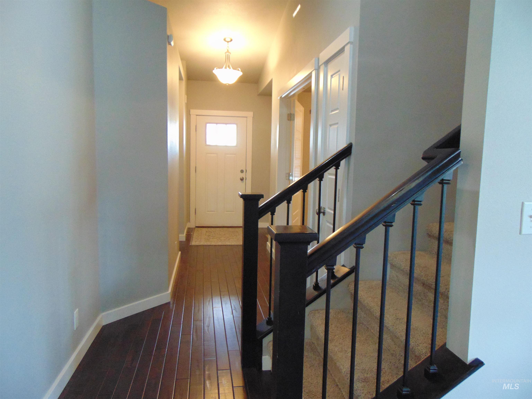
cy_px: 200
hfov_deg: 69.4
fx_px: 384
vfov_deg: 54.9
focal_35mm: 25
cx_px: 266
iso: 400
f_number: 3
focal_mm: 4.5
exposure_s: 1/30
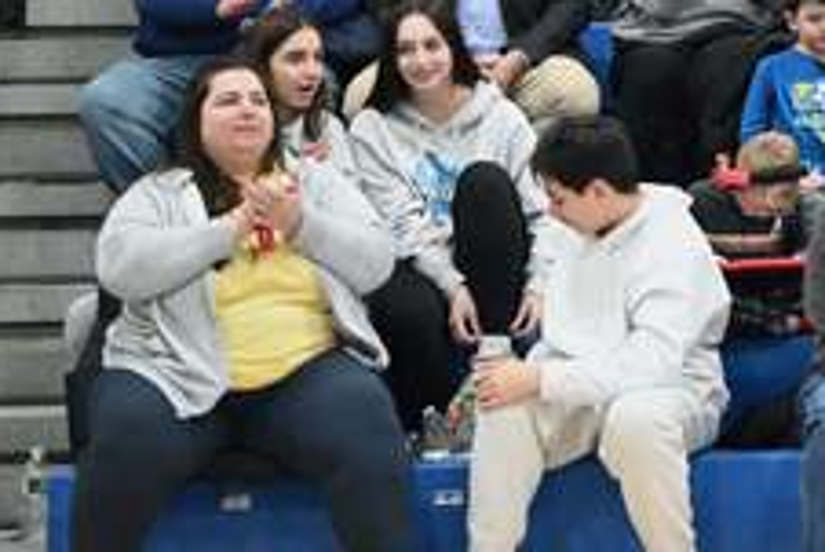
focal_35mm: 177
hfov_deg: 10.9
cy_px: -345
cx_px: 1442
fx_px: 4059
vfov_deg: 7.6
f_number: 2.2
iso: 10000
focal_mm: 50
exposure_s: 1/1000
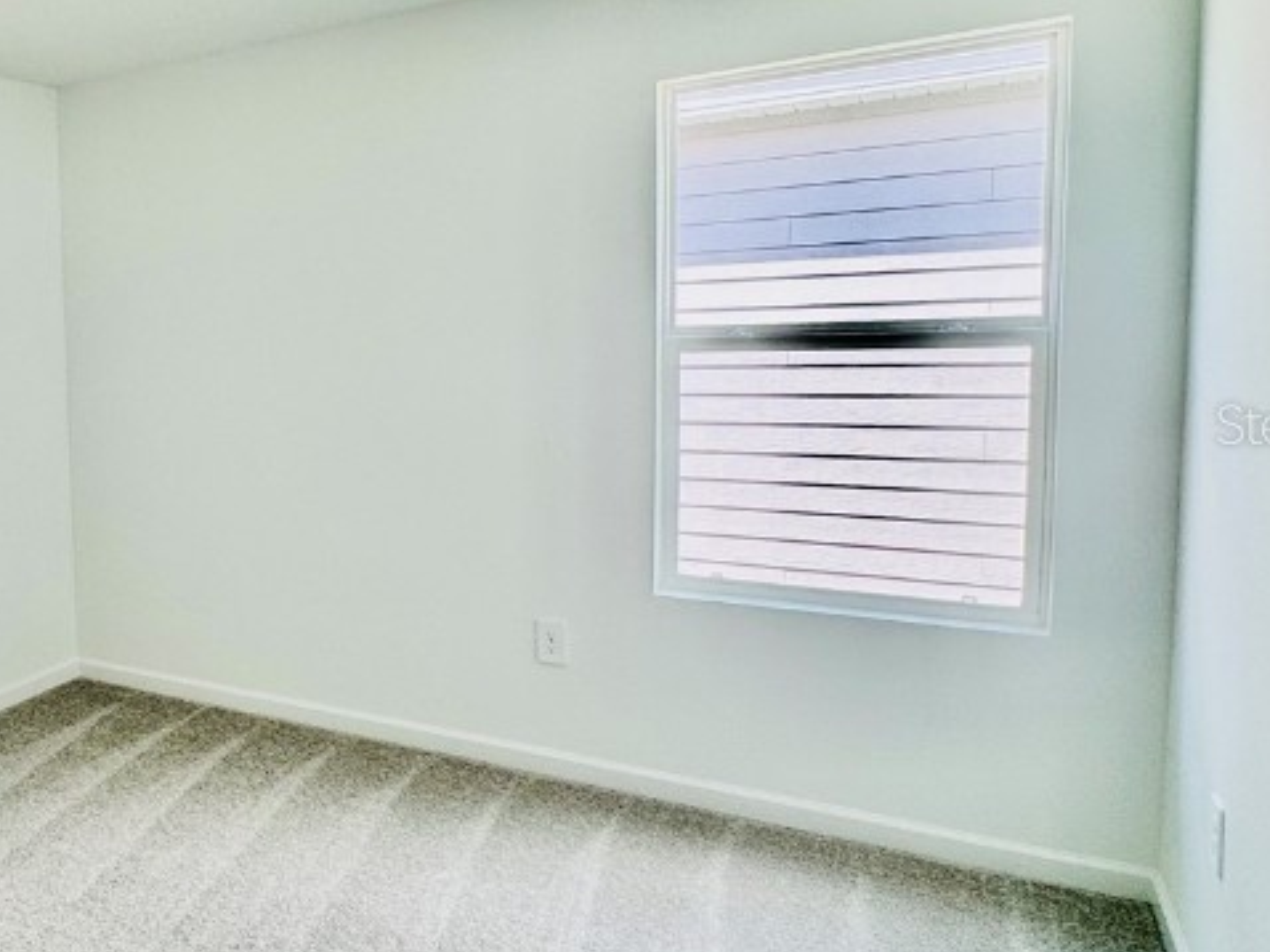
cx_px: 106
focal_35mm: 30
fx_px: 1100
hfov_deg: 52.1
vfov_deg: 46.7
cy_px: 423
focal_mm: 2.22
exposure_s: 1/120
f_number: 2.2
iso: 64
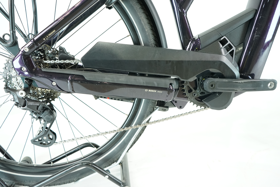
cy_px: 94
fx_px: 226
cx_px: 140
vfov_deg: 45.0
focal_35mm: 29
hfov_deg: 63.7
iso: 2500
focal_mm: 29
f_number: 4
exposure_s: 1/200
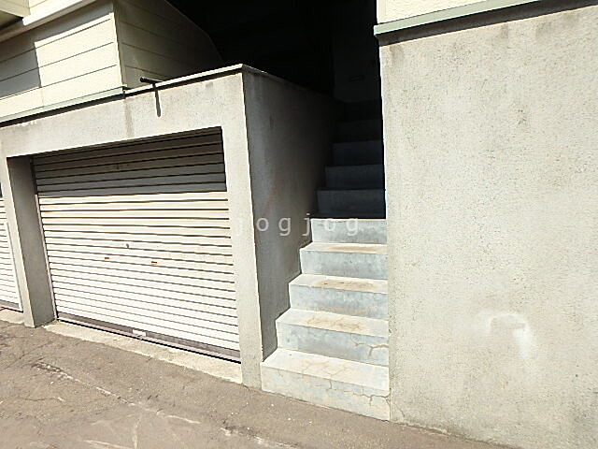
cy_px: 224
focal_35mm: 21
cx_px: 299
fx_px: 363
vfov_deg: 63.4
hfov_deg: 79.0
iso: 125
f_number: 3.5
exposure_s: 1/640
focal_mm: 3.7
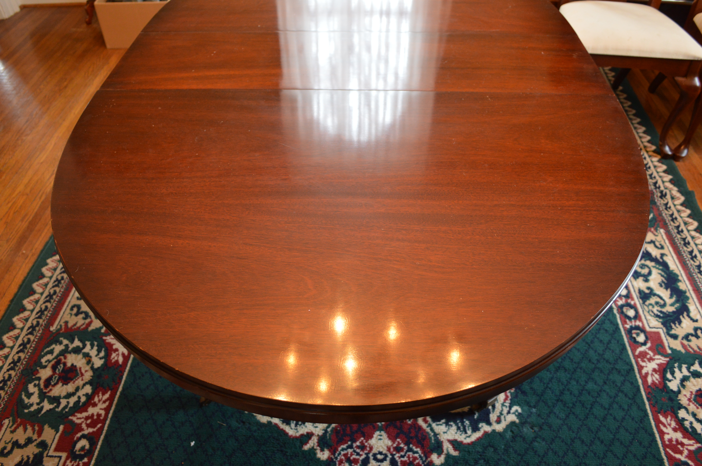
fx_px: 526
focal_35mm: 27
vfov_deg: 47.8
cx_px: 351
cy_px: 233
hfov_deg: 67.4
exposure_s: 1/15
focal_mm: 18
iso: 720
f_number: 3.5
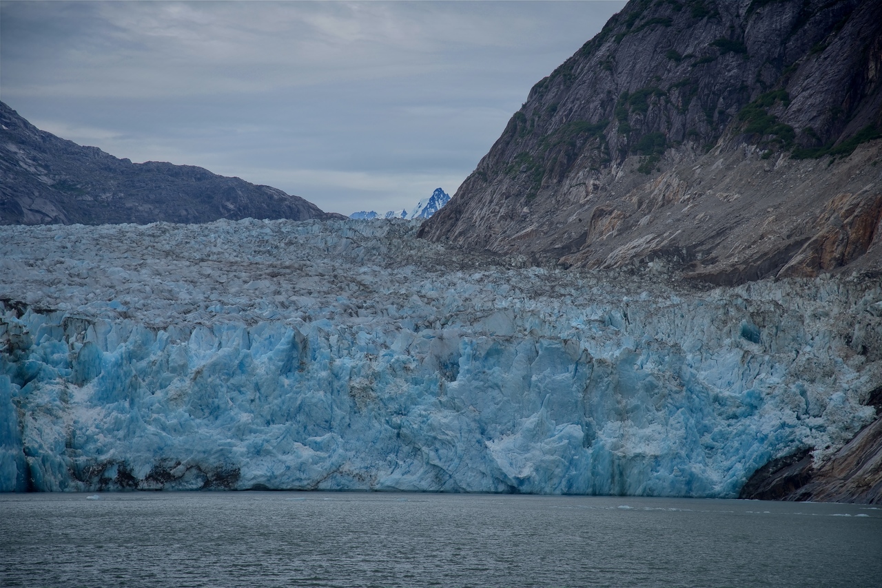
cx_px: 441
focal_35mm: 120
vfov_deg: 11.4
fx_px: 2940
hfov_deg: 17.1
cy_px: 294
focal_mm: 120
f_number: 6.3
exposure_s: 1/250
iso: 100
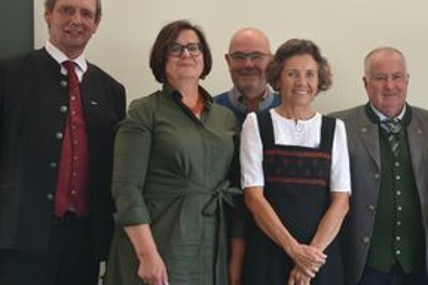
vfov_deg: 17.0
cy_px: 197
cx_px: 330
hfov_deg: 25.0
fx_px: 951
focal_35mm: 80
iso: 250
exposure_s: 1/60
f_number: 4
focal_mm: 30
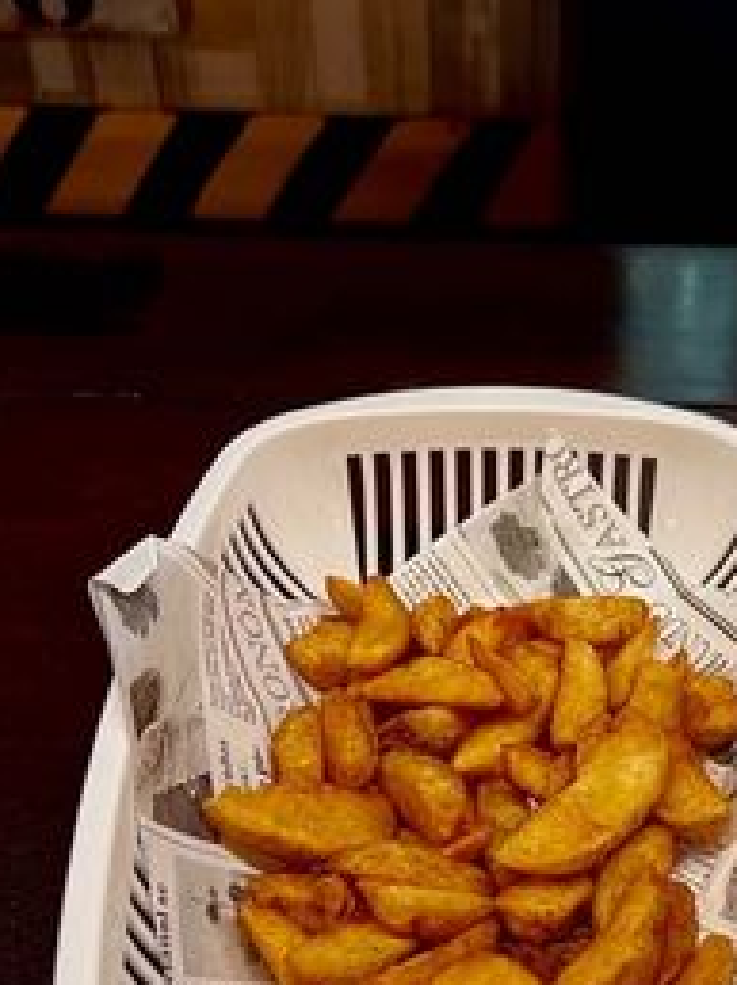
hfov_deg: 32.6
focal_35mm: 43
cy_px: 723
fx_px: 1223
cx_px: 592
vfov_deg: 42.7
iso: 125
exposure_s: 1/100
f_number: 1.5
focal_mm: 5.7
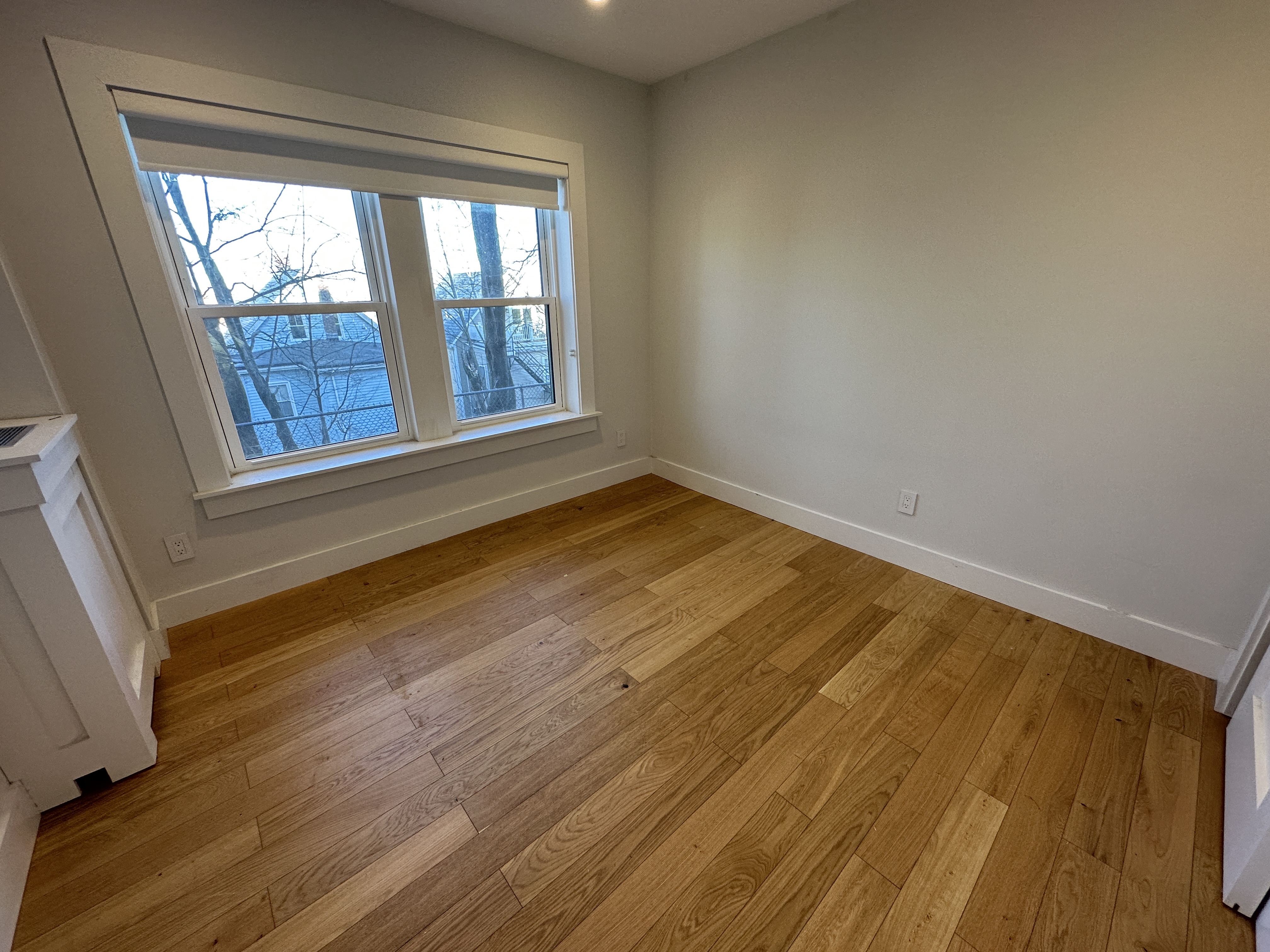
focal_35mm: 14
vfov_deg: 85.7
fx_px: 514
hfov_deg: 102.1
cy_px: 476
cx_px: 635
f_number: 2.2
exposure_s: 1/120
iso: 125
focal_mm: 2.22
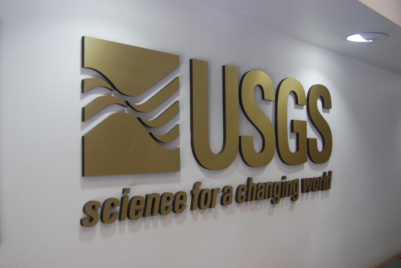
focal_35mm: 39
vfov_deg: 34.3
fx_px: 435
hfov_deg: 49.5
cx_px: 200
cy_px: 134
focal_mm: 26
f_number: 4.2
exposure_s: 1/8
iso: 400
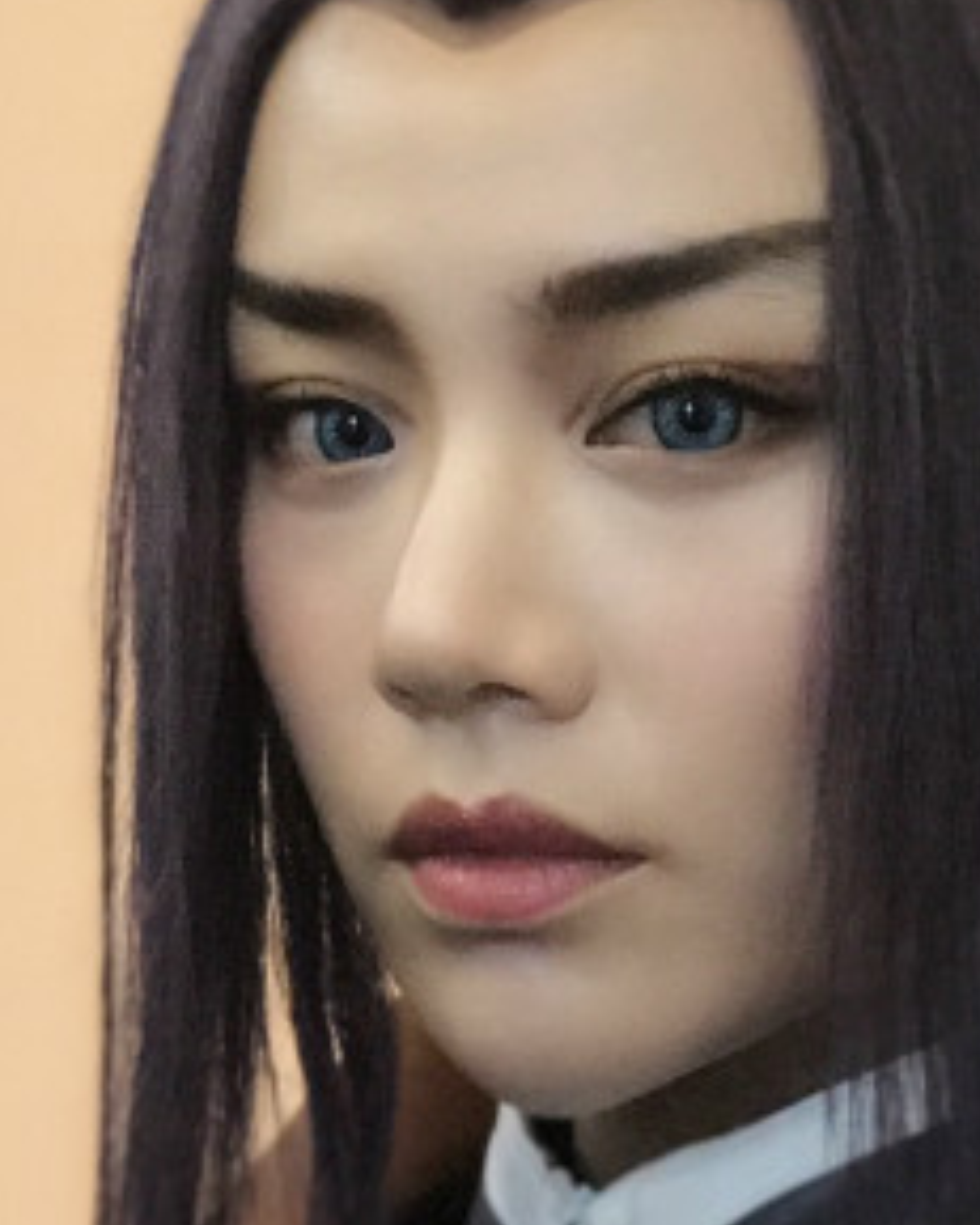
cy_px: 1225
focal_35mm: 154
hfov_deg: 10.0
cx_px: 547
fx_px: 5586
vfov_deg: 12.4
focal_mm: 6.6
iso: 400
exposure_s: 1/50
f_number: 2.8
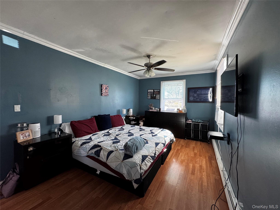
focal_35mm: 14
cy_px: 105
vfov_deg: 85.7
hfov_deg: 102.1
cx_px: 140
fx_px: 113
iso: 320
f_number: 2.2
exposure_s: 1/99
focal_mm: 2.22
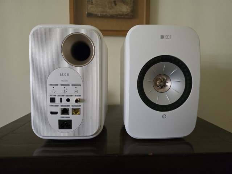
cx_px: 116
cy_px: 87
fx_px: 154
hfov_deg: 73.9
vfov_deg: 58.9
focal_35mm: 23
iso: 1000
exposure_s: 1/60
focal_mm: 6.3
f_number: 1.7
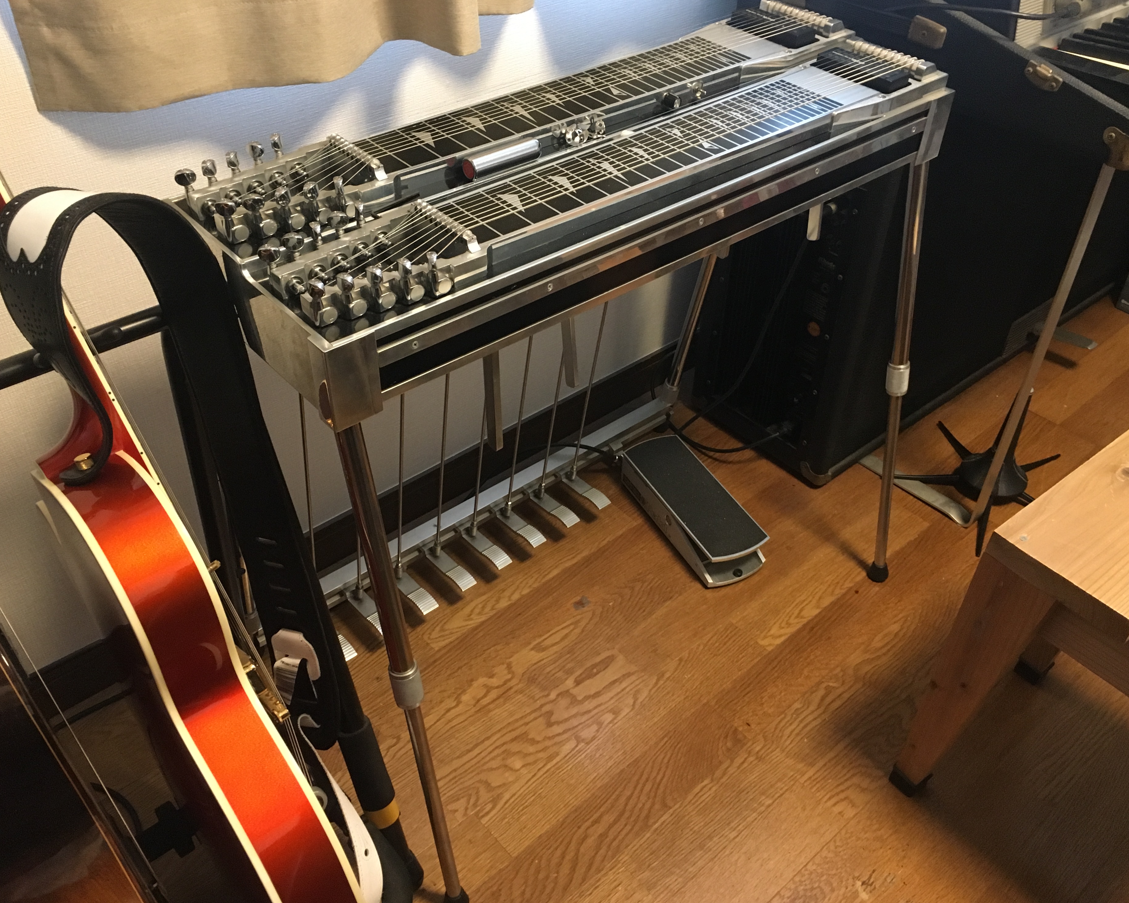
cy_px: 444
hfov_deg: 57.2
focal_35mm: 31
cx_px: 580
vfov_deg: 47.1
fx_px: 1036
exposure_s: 1/15
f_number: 2.2
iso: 200
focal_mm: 4.15
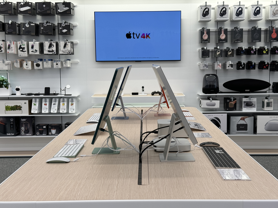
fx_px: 385
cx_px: 139
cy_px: 104
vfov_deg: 30.3
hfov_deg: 39.7
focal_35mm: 48
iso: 64
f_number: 1.78
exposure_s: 1/244
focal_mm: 6.76
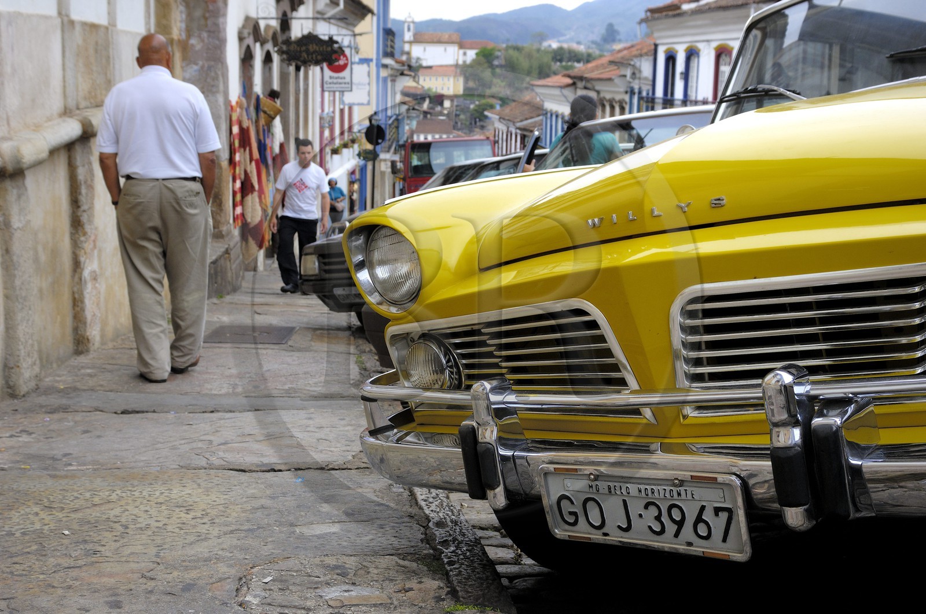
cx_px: 463
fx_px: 1079
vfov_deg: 31.8
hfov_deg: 46.5
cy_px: 307
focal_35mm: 42
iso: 160
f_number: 5.6
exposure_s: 1/125
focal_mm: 28
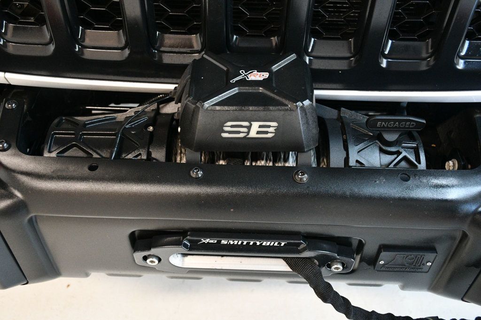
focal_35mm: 36
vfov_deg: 36.8
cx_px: 240
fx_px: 481
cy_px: 160
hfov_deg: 53.1
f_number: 3.8
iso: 3200
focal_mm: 24
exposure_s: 1/80
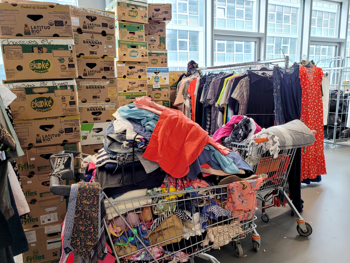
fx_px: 263
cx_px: 175
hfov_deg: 67.3
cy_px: 132
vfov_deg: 53.1
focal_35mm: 26
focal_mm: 5.4
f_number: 1.8
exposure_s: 1/100
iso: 250
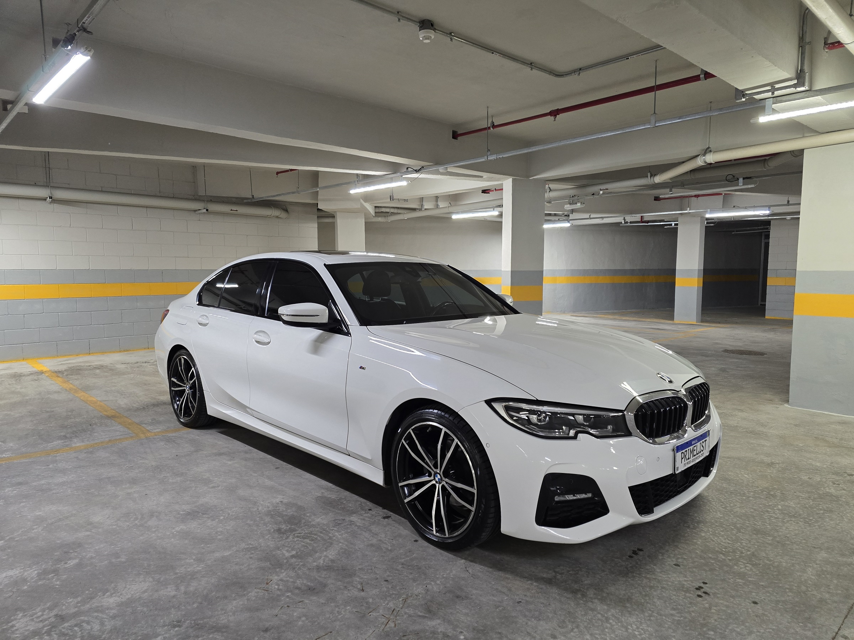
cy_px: 320
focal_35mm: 23
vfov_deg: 58.9
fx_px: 567
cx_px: 427
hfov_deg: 73.9
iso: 500
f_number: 1.7
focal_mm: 6.3
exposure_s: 1/60
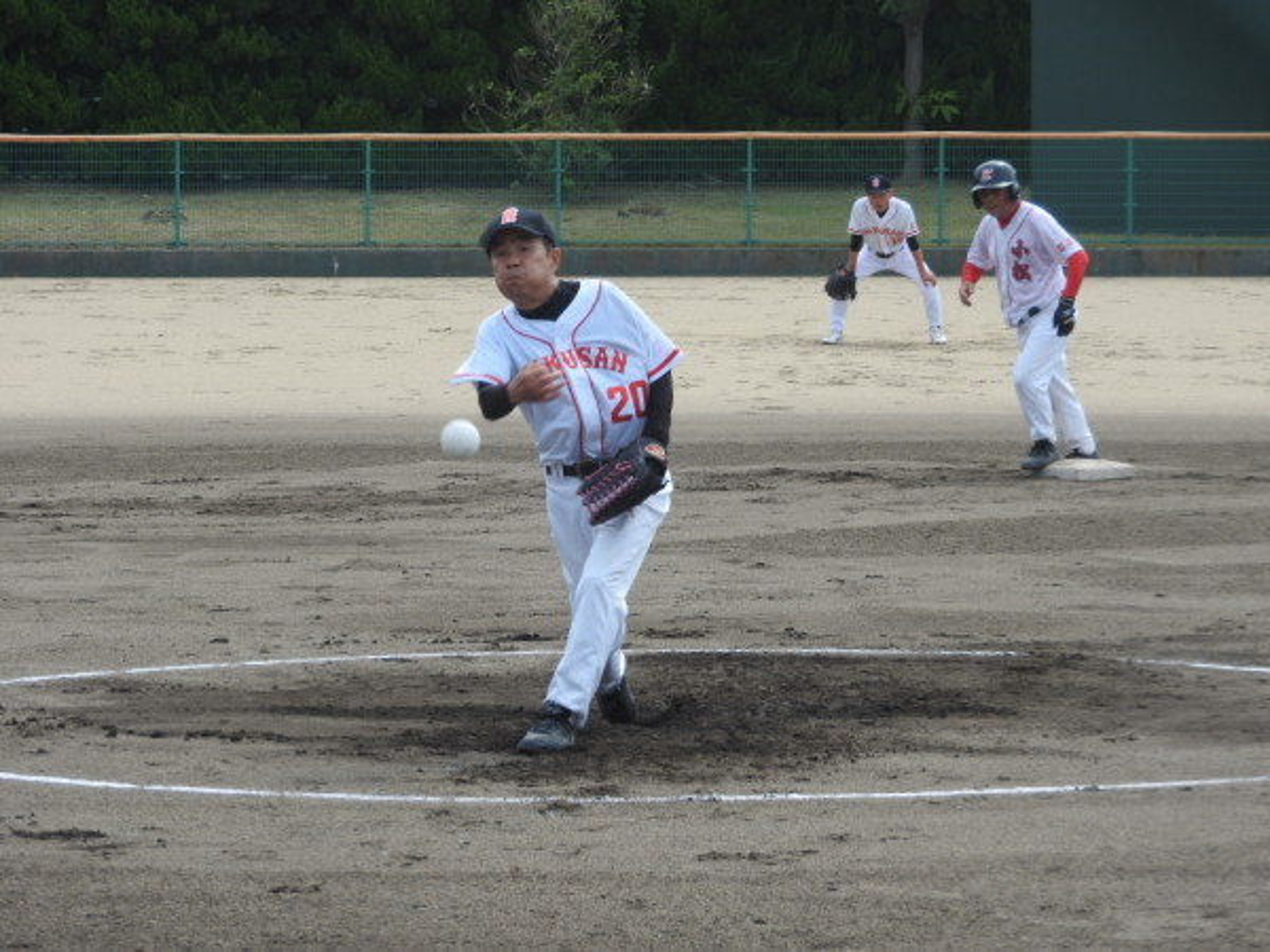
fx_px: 7338
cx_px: 635
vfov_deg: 7.4
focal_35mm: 200
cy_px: 476
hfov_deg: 9.9
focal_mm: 35.8
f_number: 5.3
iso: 100
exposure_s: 1/320
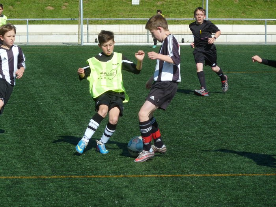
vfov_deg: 7.6
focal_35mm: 196
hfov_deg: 10.1
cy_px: 104
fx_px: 1563
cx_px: 138
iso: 125
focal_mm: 32.1
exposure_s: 1/640
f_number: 5
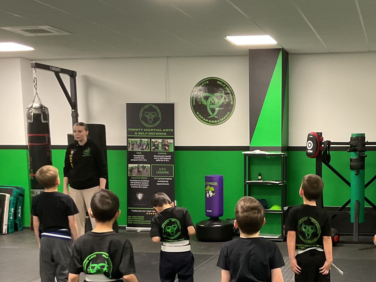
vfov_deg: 24.2
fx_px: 641
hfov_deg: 32.1
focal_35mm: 59
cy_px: 250
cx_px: 278
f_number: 1.8
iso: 250
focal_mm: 3
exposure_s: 1/50
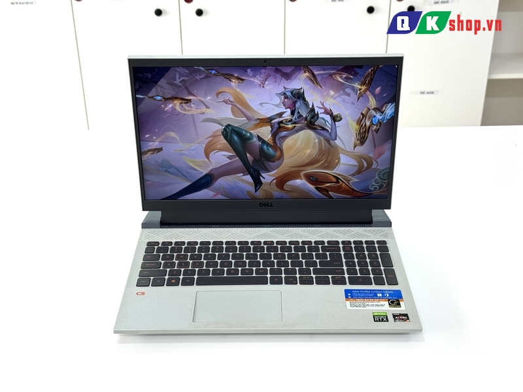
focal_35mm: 48
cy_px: 196
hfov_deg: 39.7
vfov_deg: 30.3
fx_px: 725
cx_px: 262
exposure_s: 1/134
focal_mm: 6.76
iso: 50
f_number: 1.78
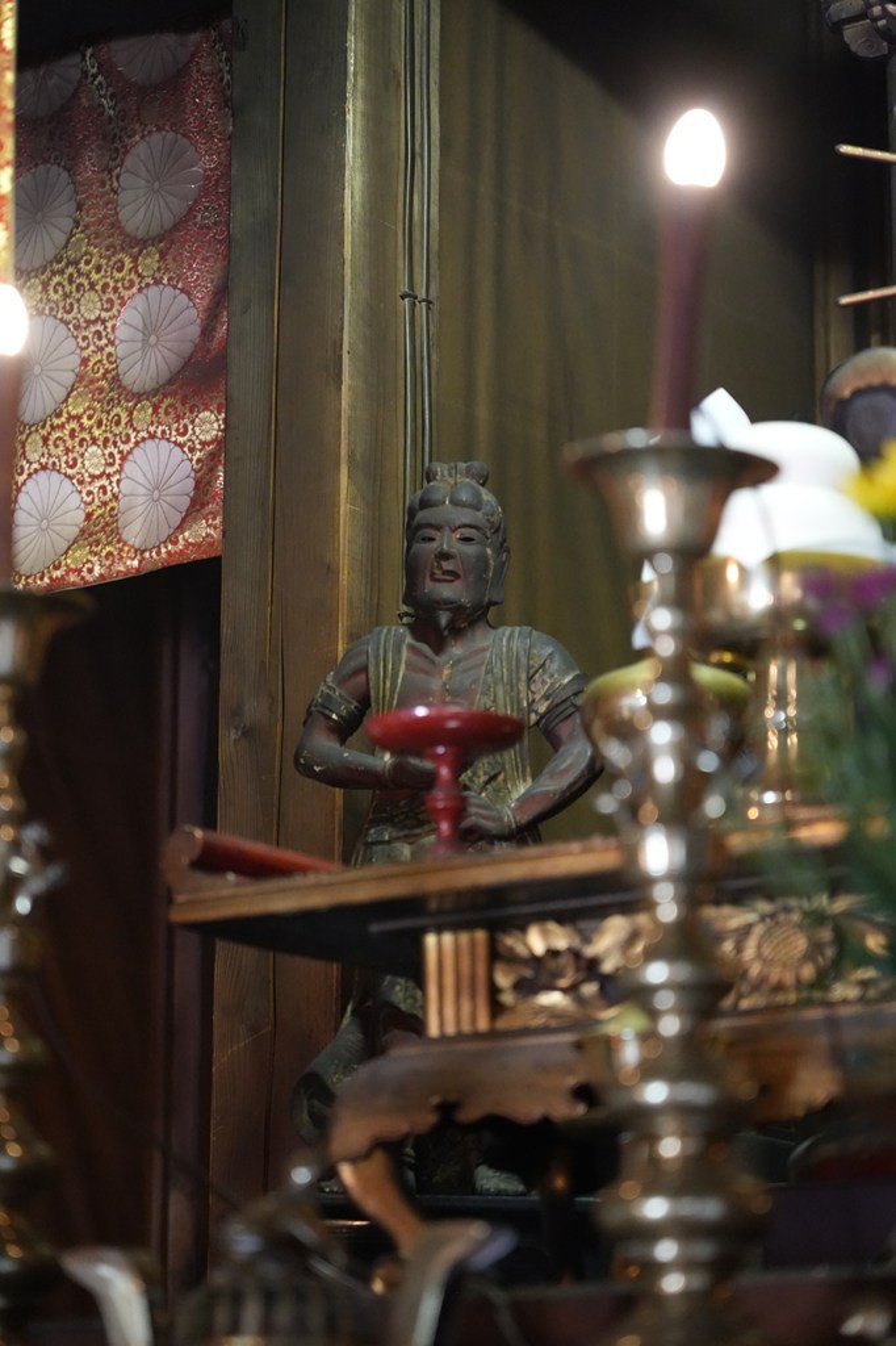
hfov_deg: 13.0
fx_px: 3922
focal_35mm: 105
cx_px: 448
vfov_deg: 19.5
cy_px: 673
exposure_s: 1/30
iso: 8000
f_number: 4
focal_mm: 105
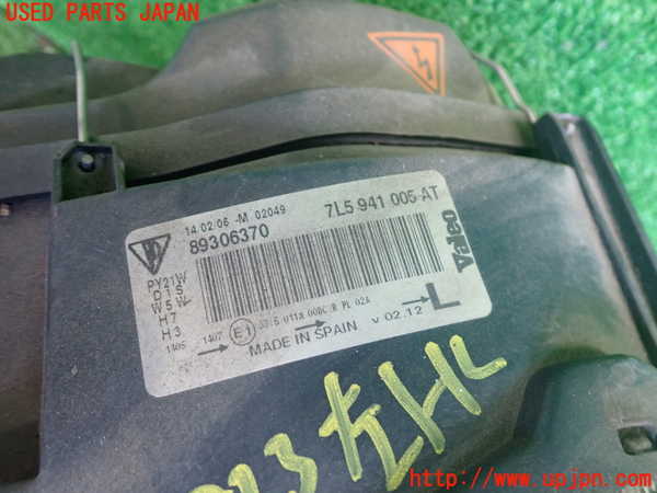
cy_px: 246
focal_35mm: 30
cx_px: 328
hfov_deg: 60.0
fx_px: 569
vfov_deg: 46.8
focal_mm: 5.4
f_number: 2.3
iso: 320
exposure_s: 1/30
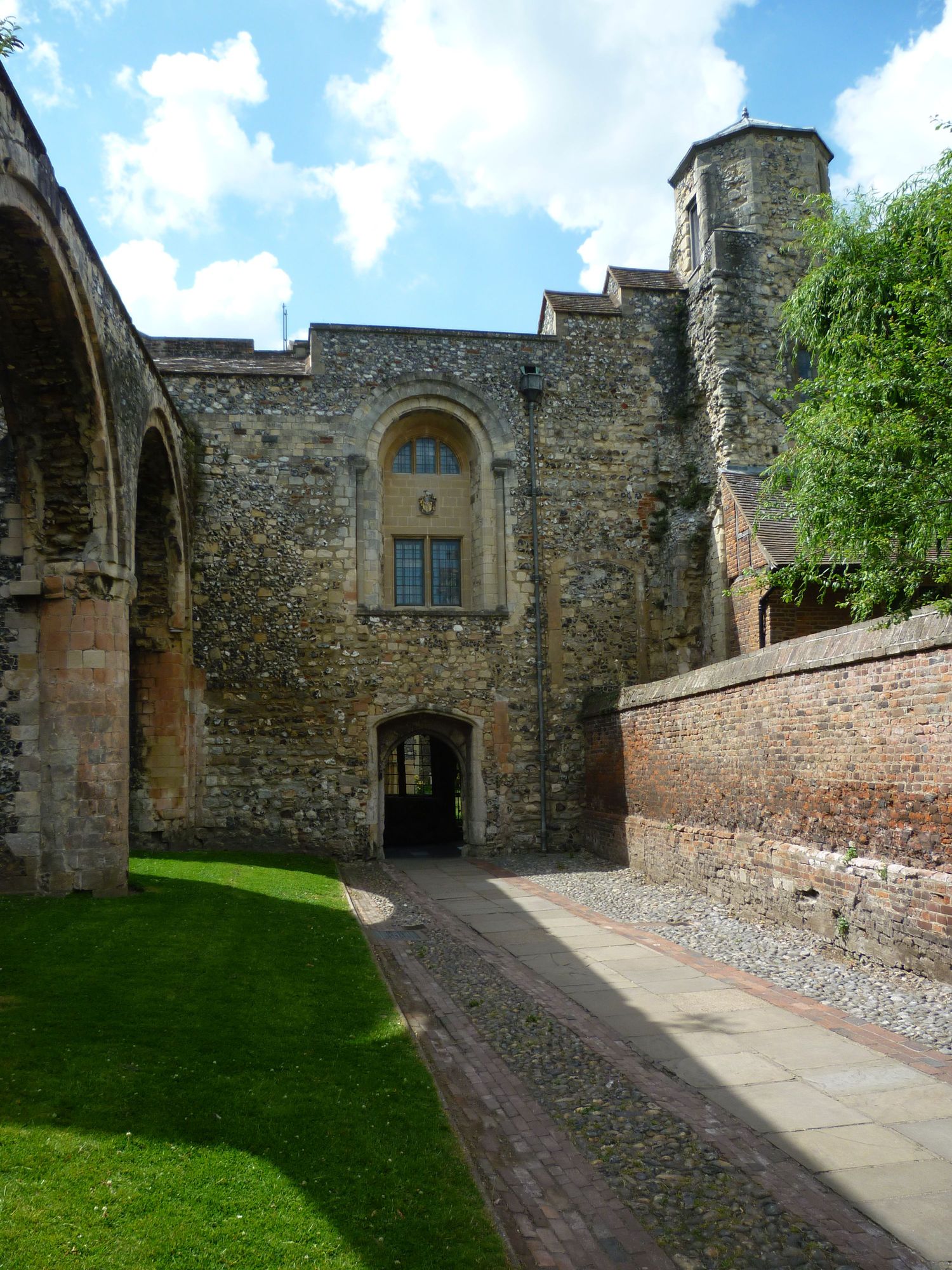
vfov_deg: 61.7
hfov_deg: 48.2
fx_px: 1063
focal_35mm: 29
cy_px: 635
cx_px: 476
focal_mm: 5.2
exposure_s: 1/500
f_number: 3.5
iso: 80
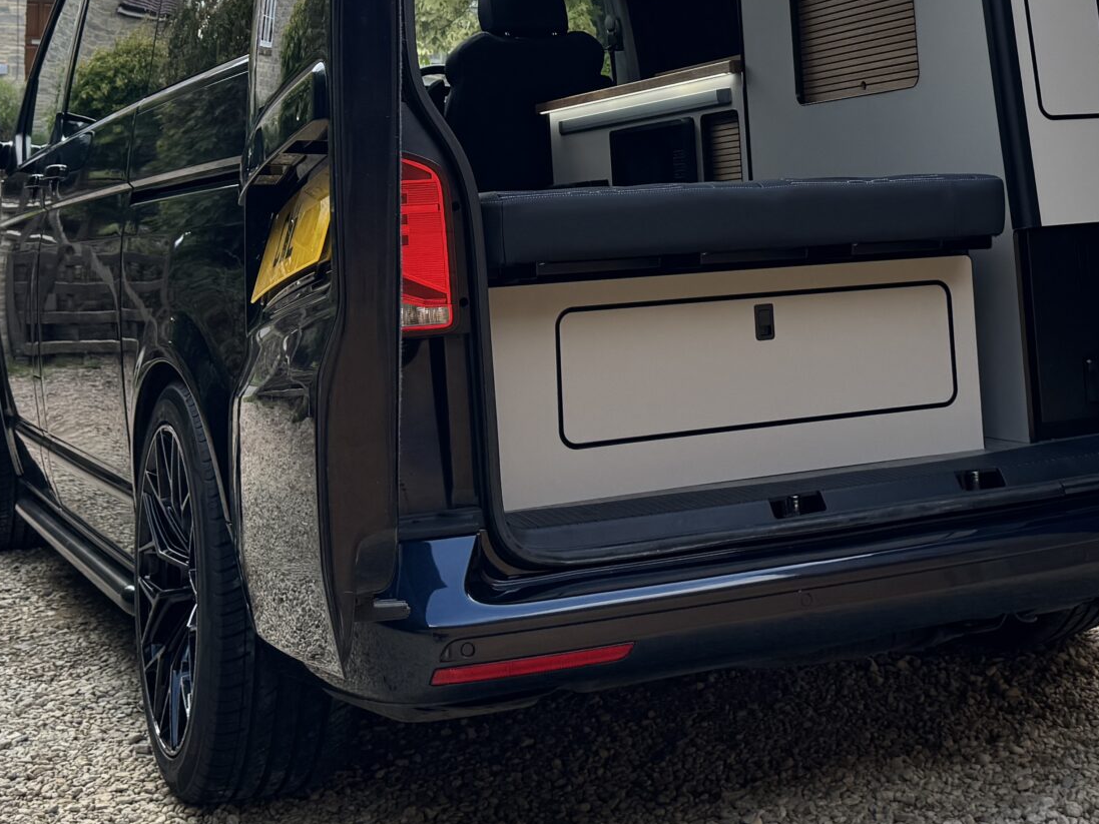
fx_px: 1778
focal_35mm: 56
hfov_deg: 34.1
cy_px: 36
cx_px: 713
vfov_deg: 25.1
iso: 80
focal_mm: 6.76
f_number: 1.78
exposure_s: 1/1767
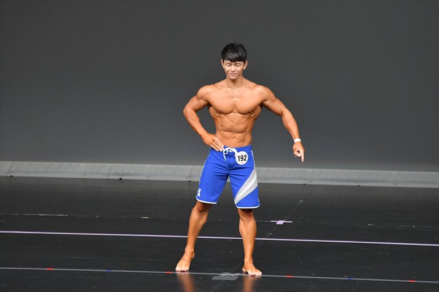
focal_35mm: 315
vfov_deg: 4.4
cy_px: 146
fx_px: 3839
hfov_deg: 6.5
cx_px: 220
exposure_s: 1/400
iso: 4000
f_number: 5.6
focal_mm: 210
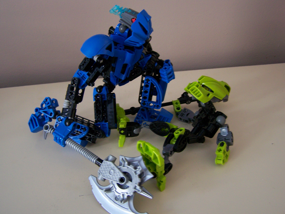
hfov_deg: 48.9
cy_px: 107
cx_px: 142
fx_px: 313
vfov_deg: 37.8
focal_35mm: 38
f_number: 2.8
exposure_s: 1/13
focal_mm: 6.3
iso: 160
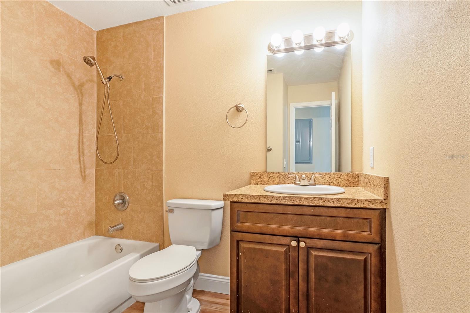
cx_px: 235
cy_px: 156
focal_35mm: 16
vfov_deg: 72.0
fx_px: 215
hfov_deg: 95.0
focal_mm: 11
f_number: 9
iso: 250
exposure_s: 1/30
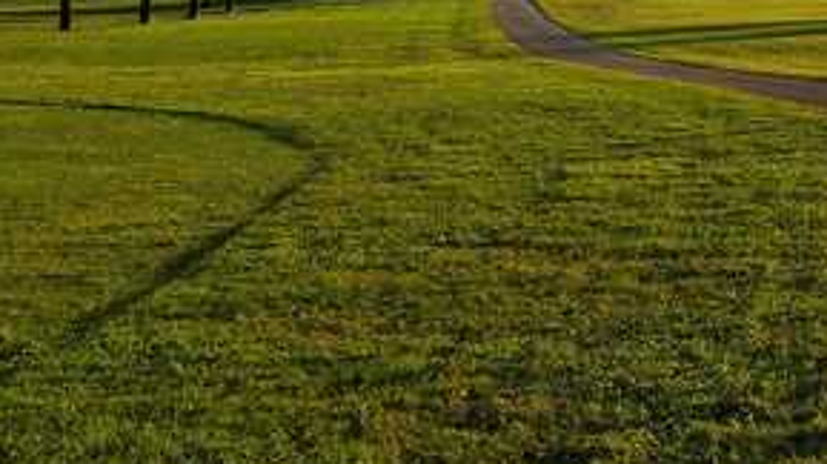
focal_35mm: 70
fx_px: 1534
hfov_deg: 27.8
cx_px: 887
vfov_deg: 16.5
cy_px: -95
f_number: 2.2
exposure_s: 1/1068
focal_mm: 4.15
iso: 32
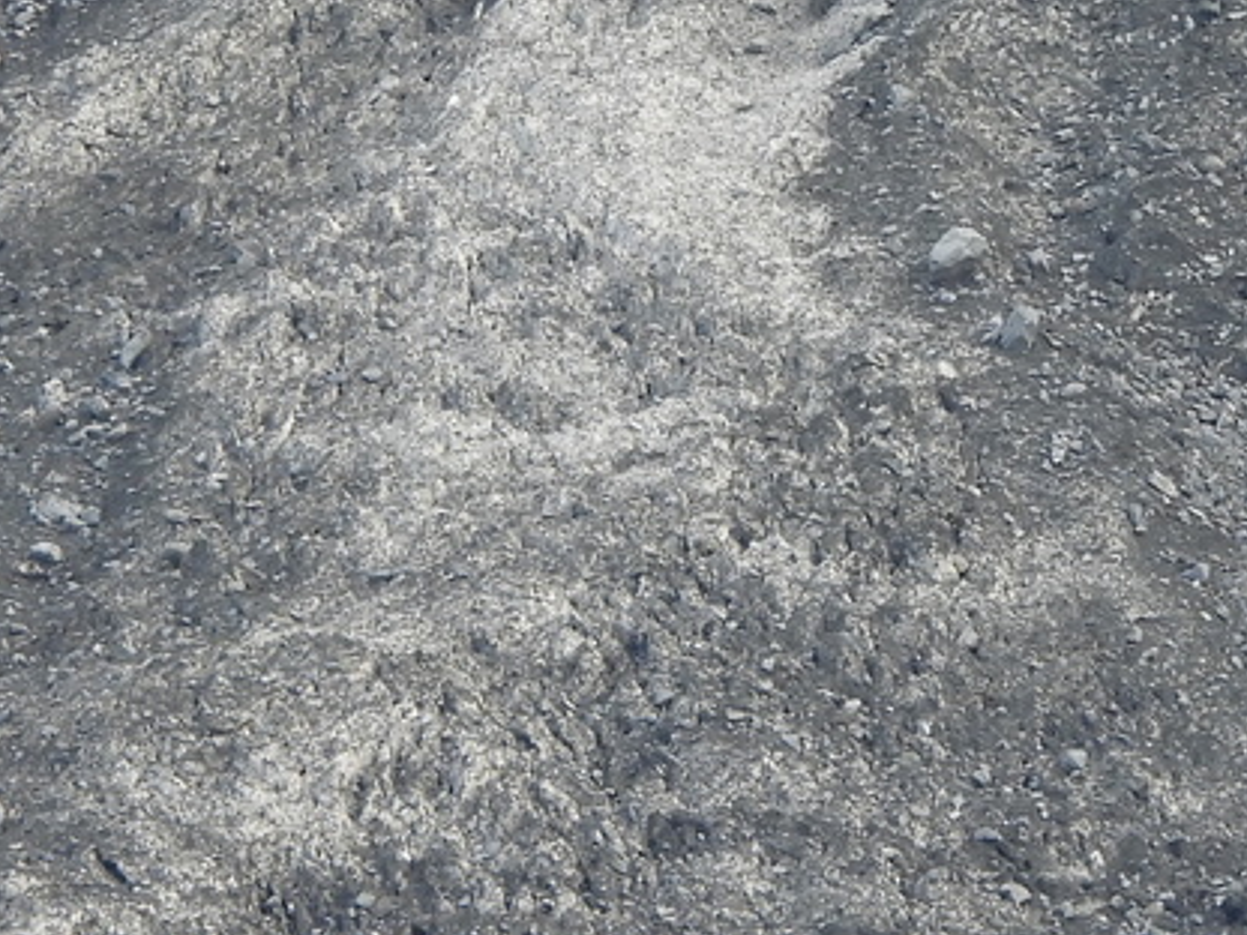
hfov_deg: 0.8
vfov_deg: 0.6
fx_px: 88691
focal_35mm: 2462
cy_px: -195
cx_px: 650
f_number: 5.6
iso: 180
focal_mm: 143
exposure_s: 1/500
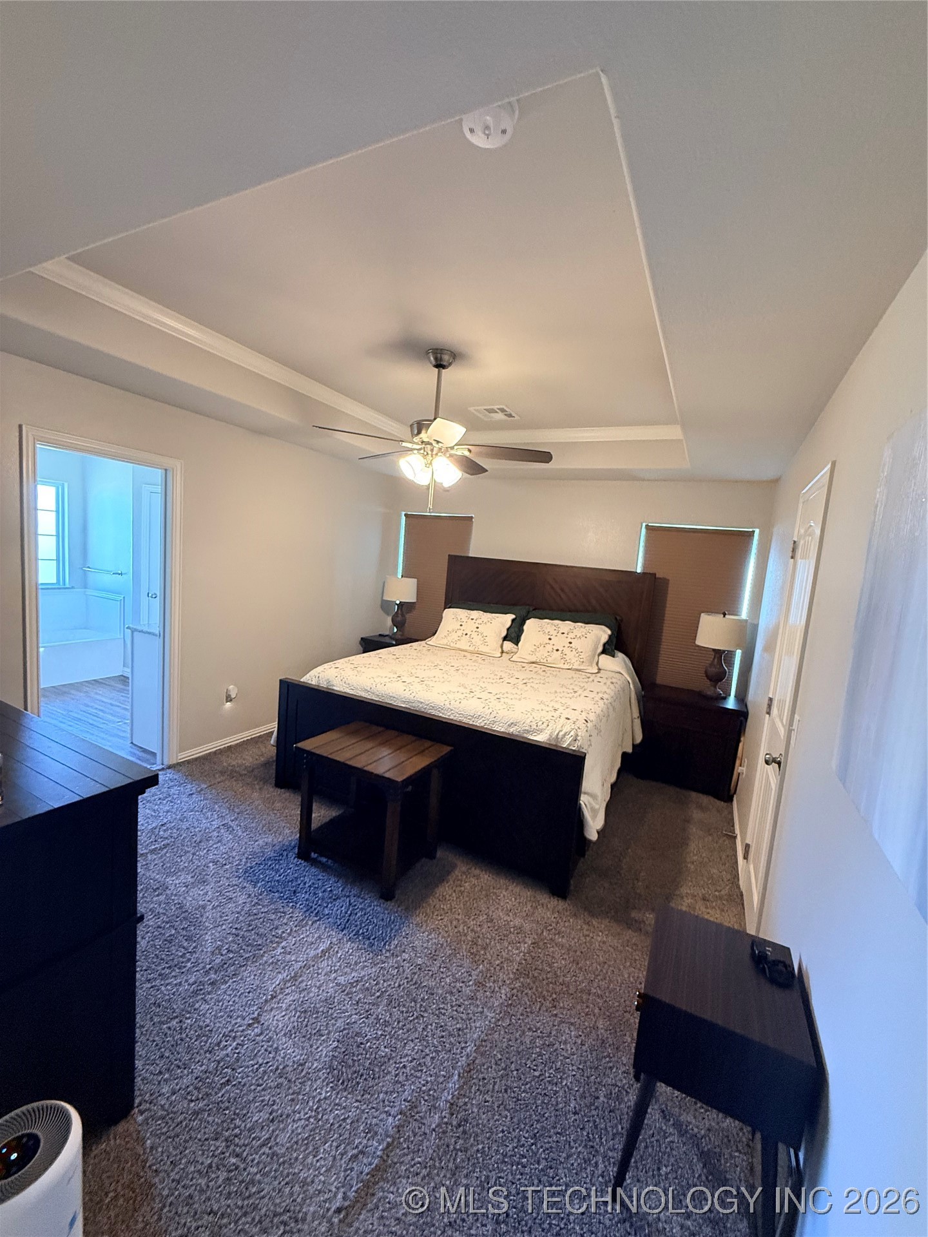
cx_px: 464
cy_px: 618
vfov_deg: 102.1
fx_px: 500
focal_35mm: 14
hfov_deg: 85.7
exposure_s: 1/60
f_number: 2.2
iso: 400
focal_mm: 2.22
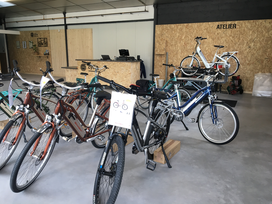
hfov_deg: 61.7
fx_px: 228
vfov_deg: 48.2
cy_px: 102
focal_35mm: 29
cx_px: 136
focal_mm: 4.15
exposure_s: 1/33
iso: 25
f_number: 2.2
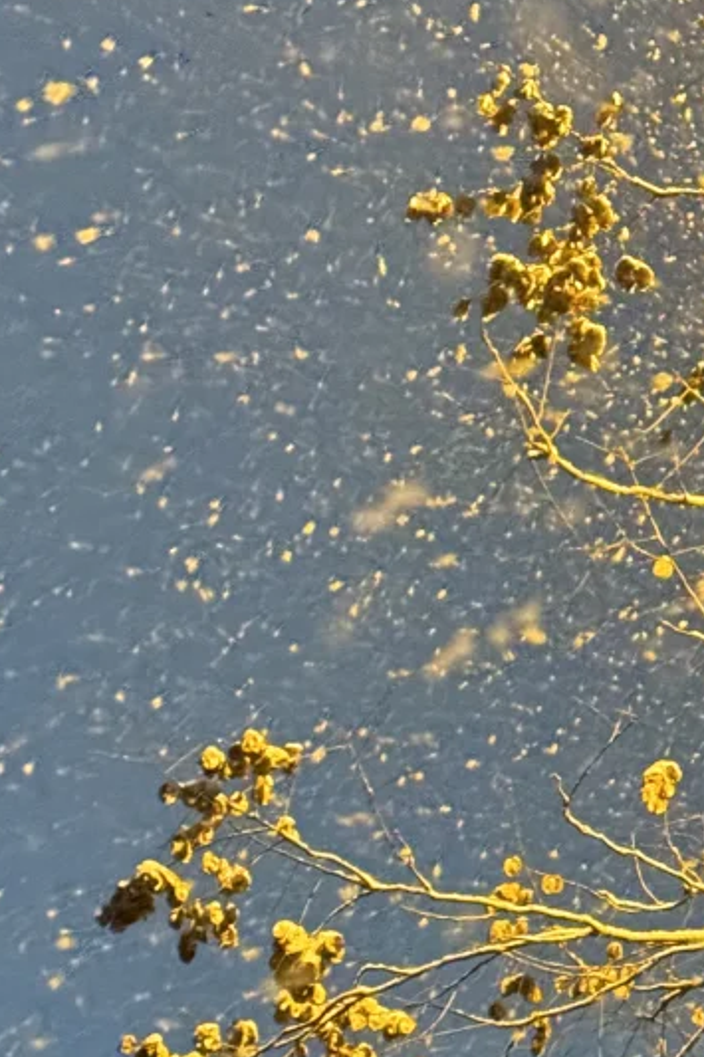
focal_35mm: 135
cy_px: 827
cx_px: 773
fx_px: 3962
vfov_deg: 15.1
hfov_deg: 10.0
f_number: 1.78
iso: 500
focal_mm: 6.76
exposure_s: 1/33
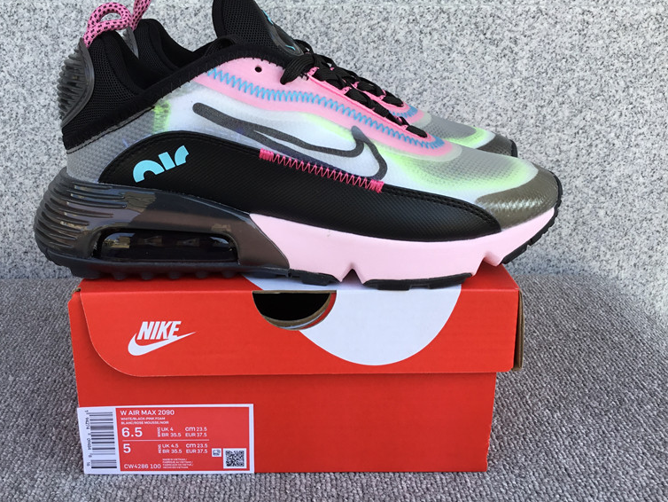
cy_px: 218
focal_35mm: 37
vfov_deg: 38.6
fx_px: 714
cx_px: 294
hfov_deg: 50.0
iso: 25
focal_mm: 3.3
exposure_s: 1/132
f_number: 2.4
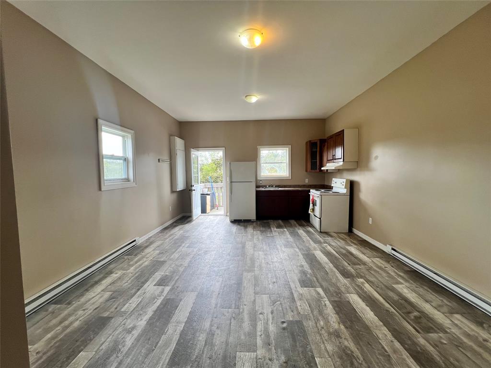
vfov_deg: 89.9
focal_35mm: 13
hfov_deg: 106.2
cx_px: 246
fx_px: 184
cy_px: 184
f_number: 1.8
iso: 40
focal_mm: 1.57
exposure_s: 1/120
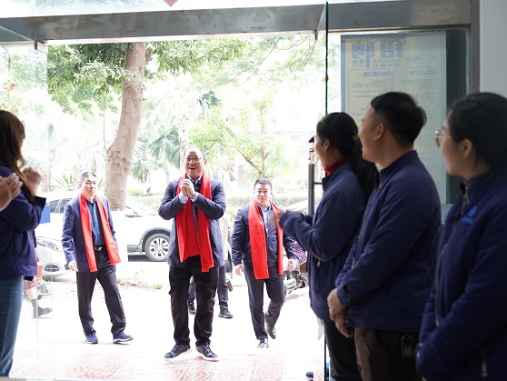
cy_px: 194
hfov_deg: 39.5
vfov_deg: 30.3
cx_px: 202
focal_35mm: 48
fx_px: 703
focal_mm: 39.8
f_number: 4
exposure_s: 1/60
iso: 1000
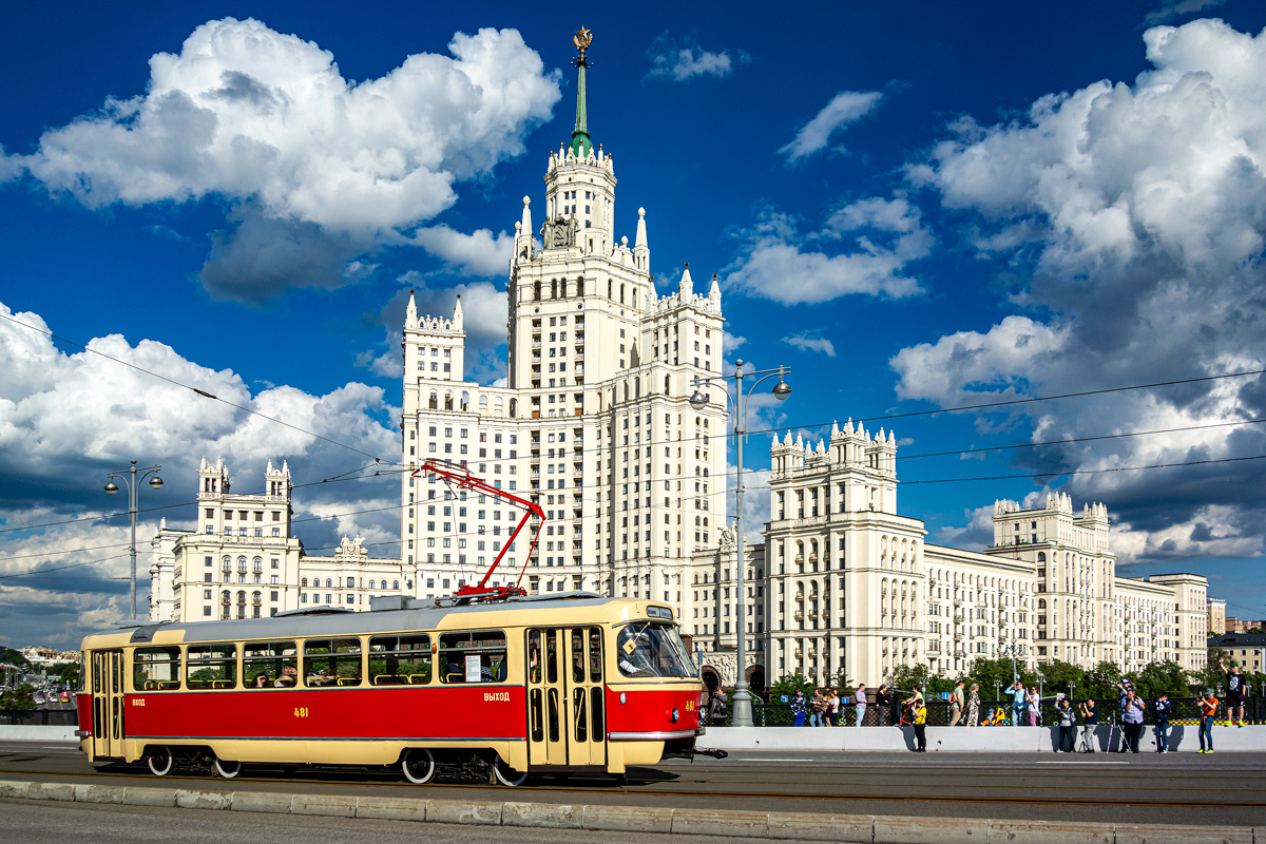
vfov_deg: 46.4
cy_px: 422
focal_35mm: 28
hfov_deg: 65.5
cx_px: 633
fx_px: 985
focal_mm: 10.4
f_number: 3.5
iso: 80
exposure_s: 1/1600
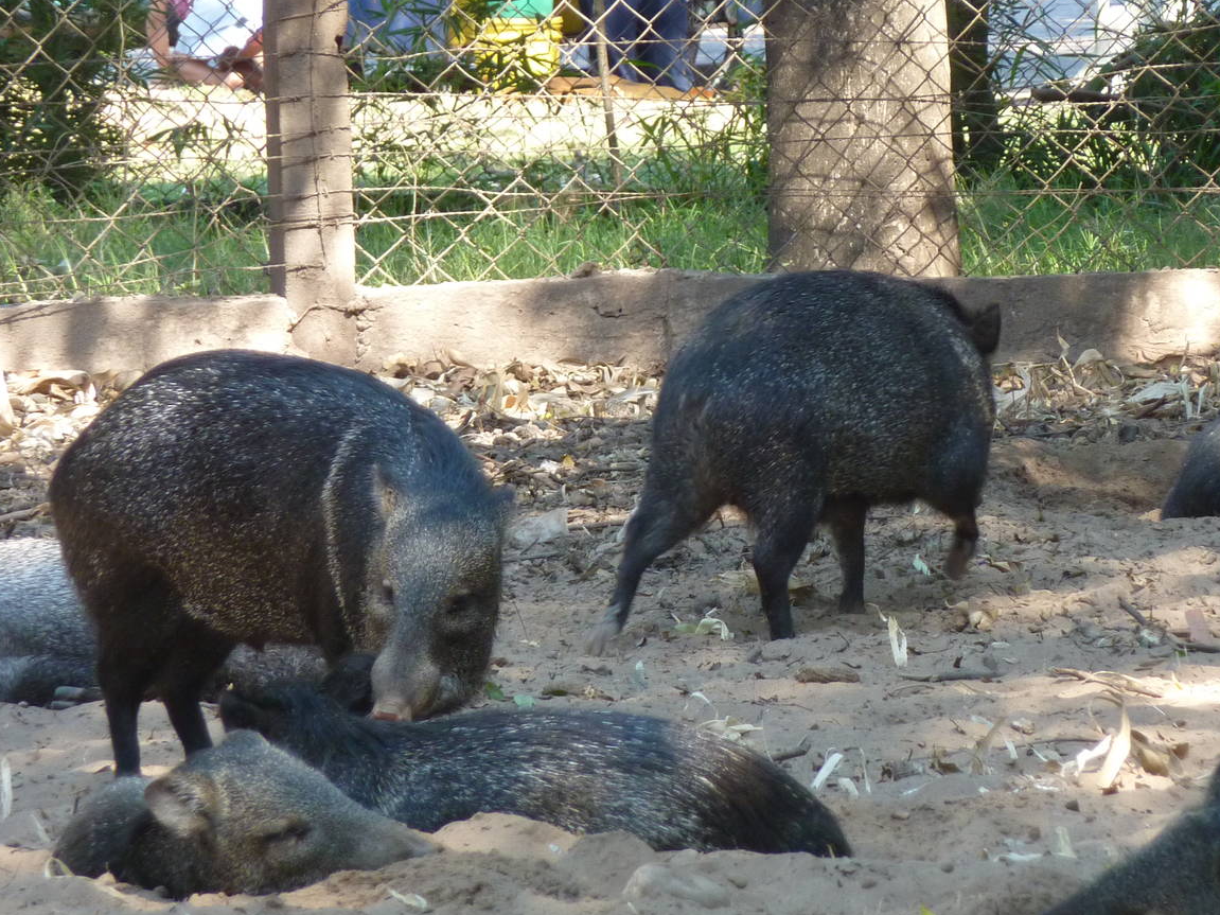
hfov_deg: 4.8
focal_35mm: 417
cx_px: 772
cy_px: 427
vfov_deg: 3.6
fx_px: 14695
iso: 200
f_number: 4.9
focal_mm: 49.2
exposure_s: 1/125
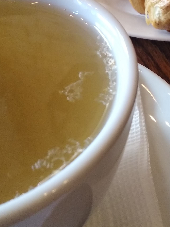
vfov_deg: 31.2
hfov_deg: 23.9
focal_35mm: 61
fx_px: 399
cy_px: 62
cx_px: 116
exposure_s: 1/33
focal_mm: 3.81
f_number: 2.2
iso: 800
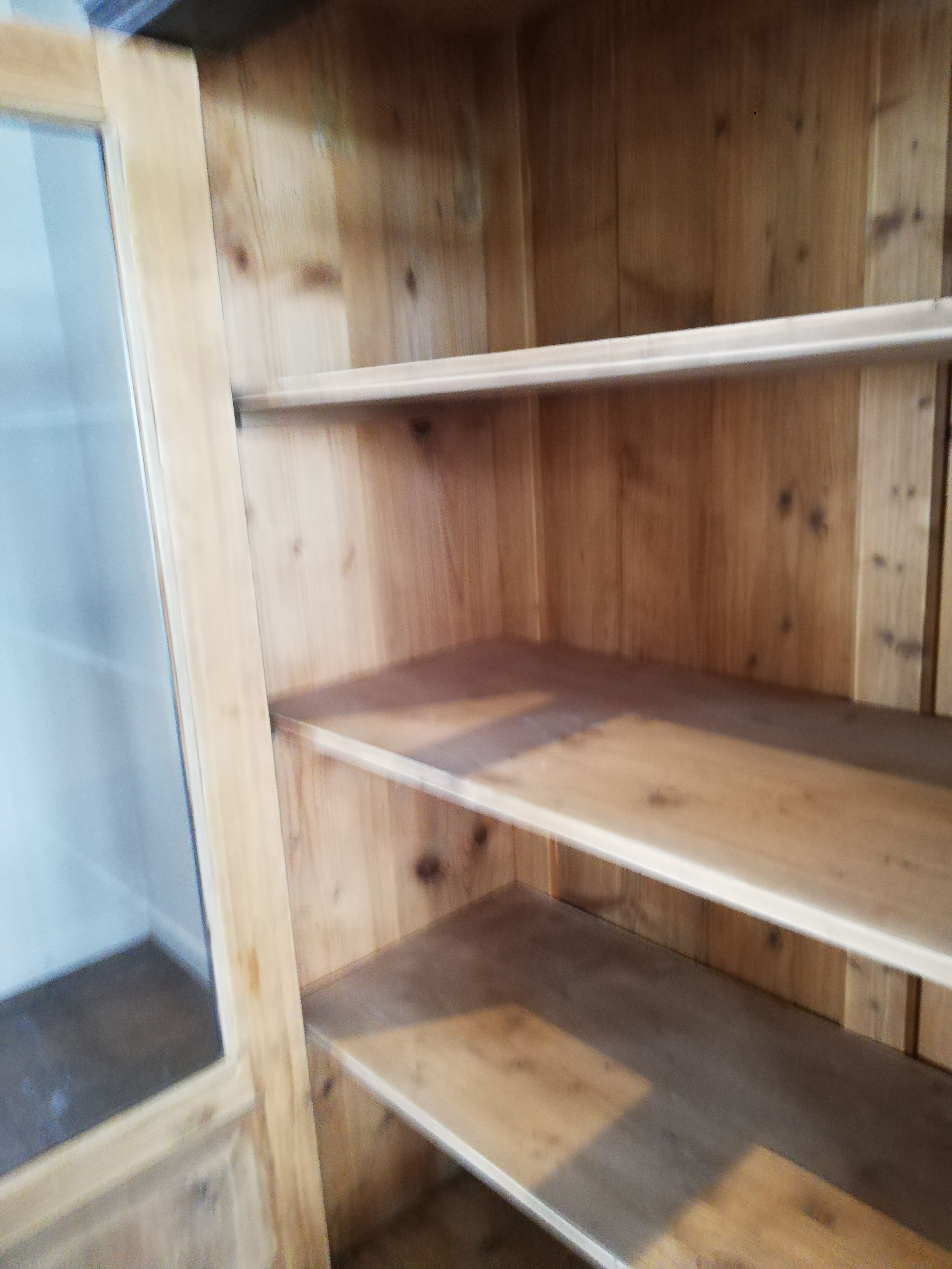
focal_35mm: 26
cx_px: 476
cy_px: 634
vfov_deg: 67.3
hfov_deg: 53.1
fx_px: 953
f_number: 2.2
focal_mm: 3.81
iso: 800
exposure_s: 1/16.7
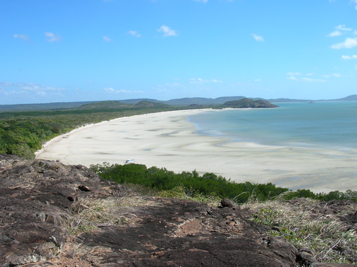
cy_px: 134
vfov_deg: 39.6
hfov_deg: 51.4
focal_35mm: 36
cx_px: 178
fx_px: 371
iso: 50
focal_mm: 6
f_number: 3.7
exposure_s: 1/585
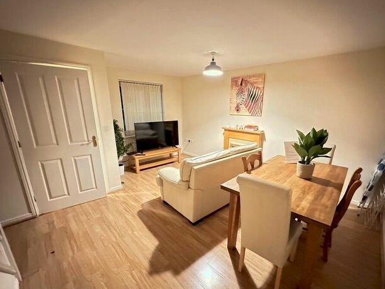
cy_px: 153
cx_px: 210
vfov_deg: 78.0
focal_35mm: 16
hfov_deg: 94.3
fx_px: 178
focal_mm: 2.22
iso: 3200
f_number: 2.2
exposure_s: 1/17
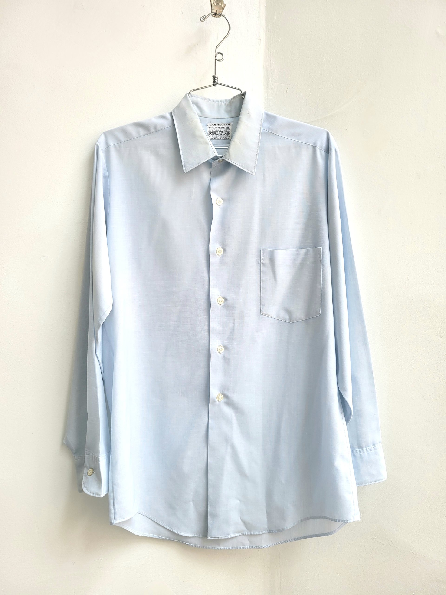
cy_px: 298
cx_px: 223
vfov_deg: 67.3
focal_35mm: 26
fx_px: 447
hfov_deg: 53.1
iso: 40
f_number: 1.8
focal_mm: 5.4
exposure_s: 1/120
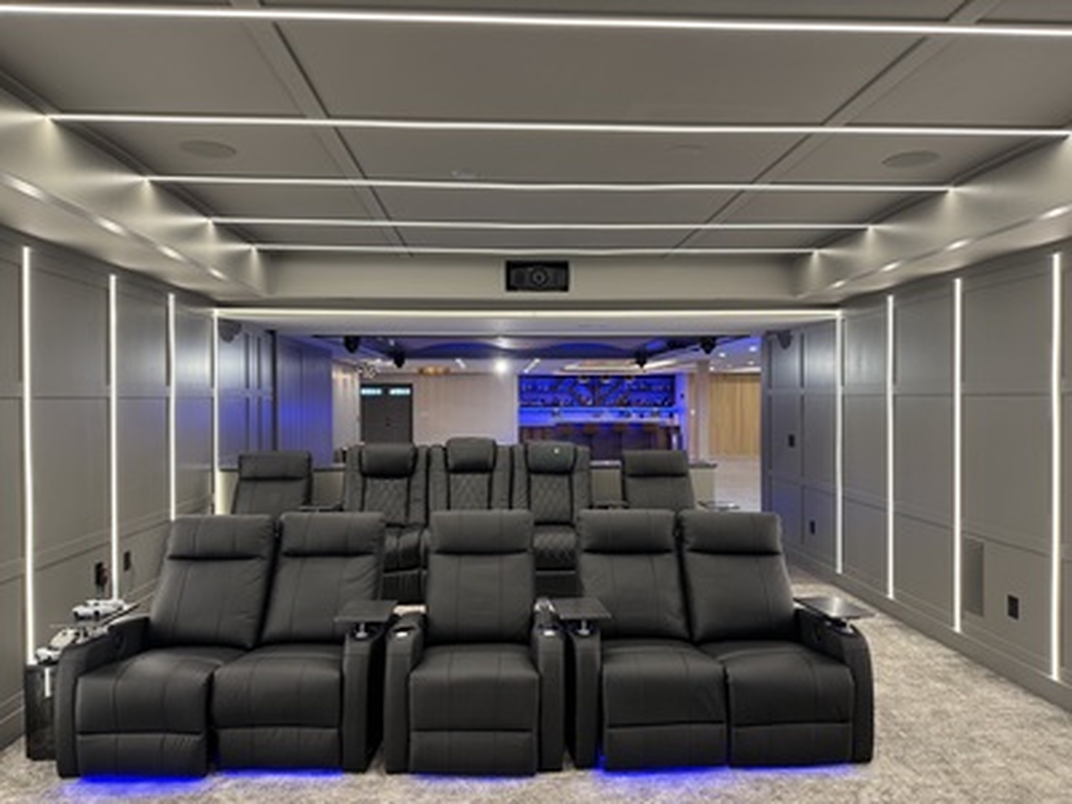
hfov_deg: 71.6
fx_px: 743
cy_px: 402
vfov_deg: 56.8
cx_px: 536
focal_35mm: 24
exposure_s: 1/60
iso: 160
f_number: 1.78
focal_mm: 6.76
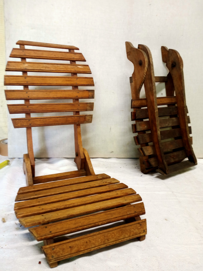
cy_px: 136
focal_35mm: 28
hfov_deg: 49.7
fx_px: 219
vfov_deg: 63.4
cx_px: 102
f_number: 1.8
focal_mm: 4.05
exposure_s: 1/33.3
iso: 720
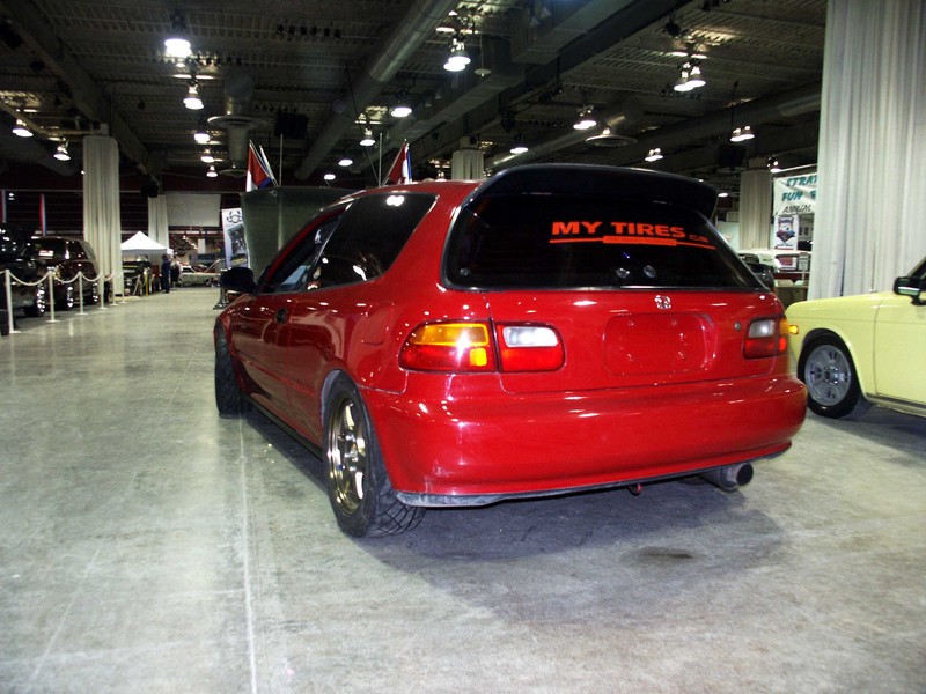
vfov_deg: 48.2
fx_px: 776
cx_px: 463
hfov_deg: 61.7
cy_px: 347
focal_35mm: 29
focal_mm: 7.59
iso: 200
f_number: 2.8
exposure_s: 1/45
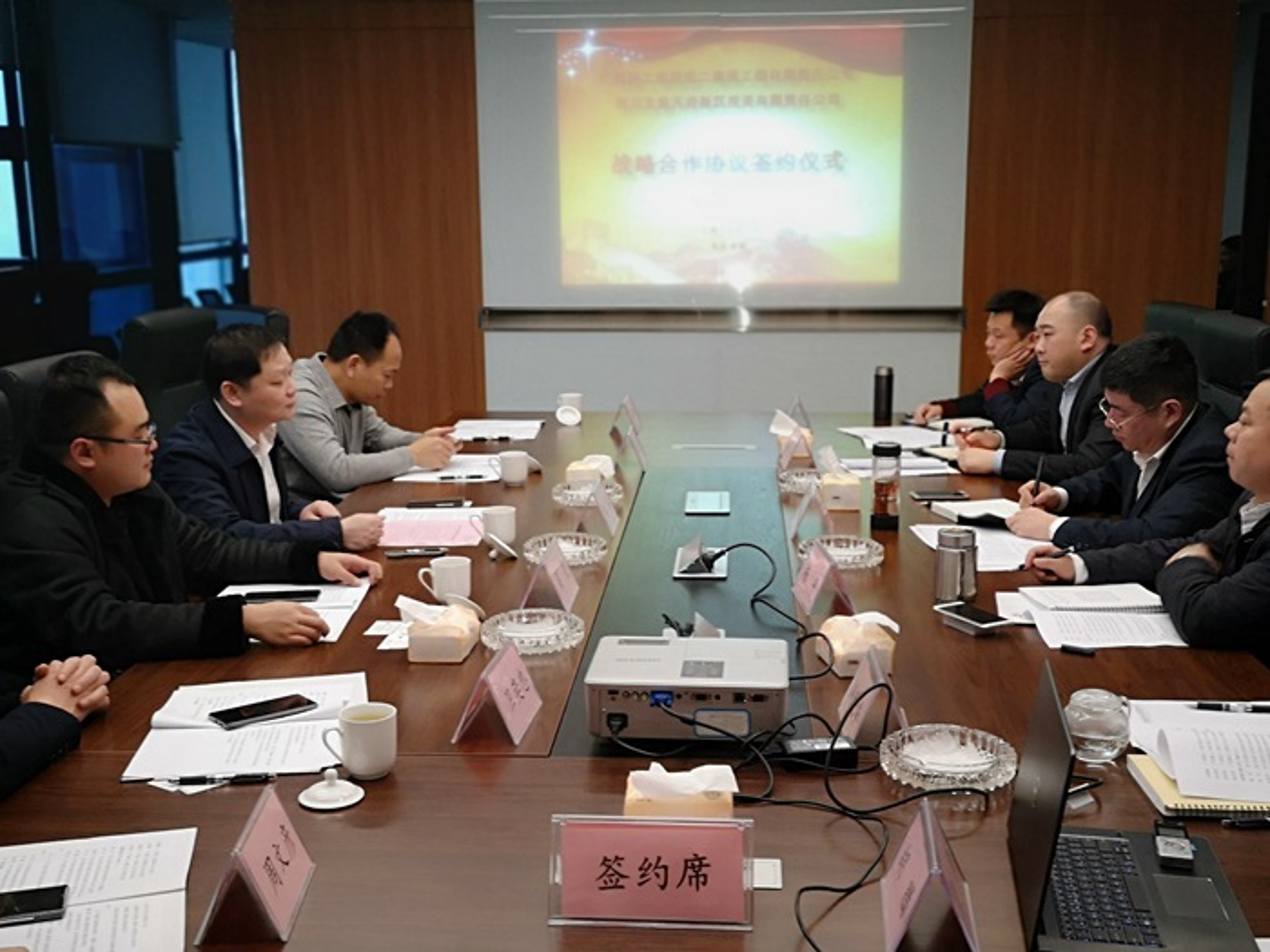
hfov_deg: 46.8
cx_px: 635
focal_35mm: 40
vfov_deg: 36.0
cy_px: 476
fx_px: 1468
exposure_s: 1/33.3
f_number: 1.8
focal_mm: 3.95
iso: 125
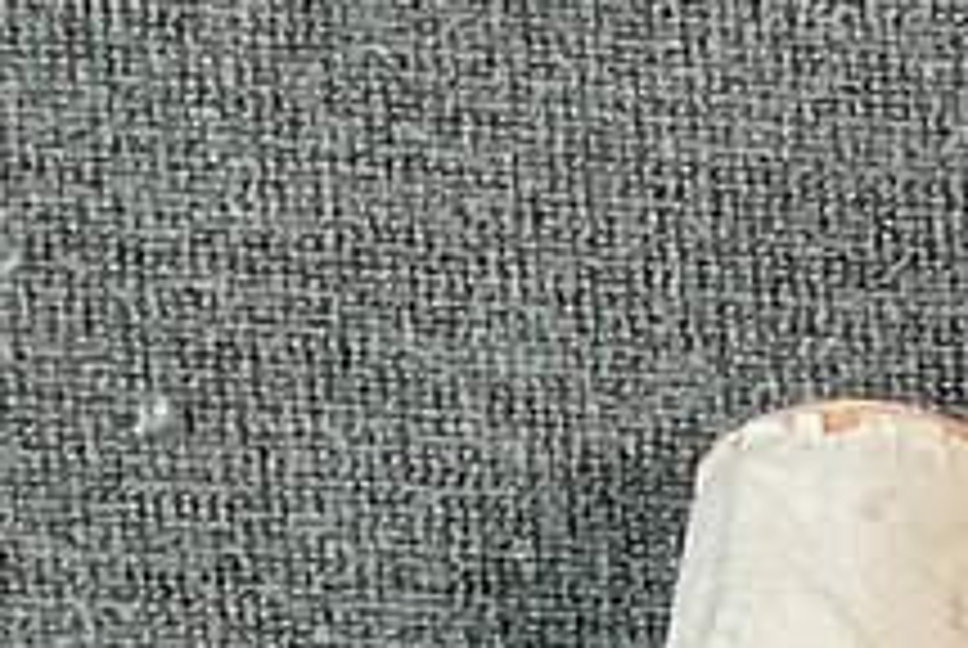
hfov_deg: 7.8
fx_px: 5708
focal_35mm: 212
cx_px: 3293
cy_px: 1780
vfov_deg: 6.1
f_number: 1.8
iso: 64
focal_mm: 3
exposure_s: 1/60
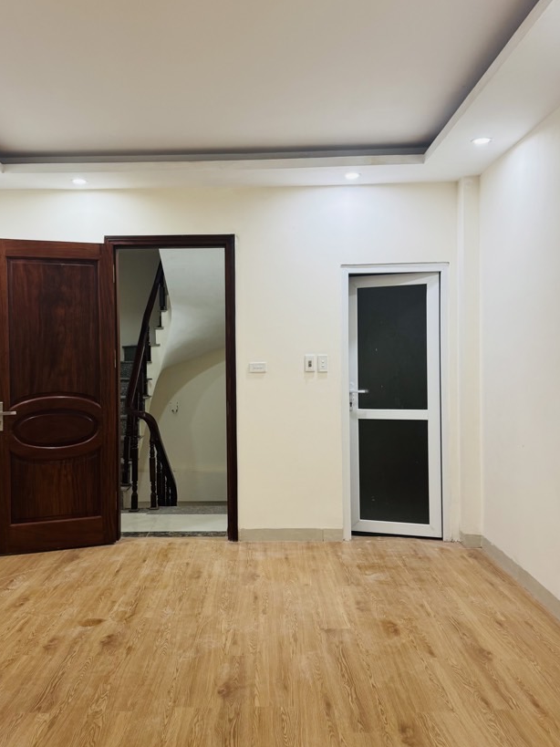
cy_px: 363
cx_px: 240
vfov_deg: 60.0
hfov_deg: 46.7
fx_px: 647
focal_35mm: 30
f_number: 1.78
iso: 200
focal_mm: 6.76
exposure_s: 1/100
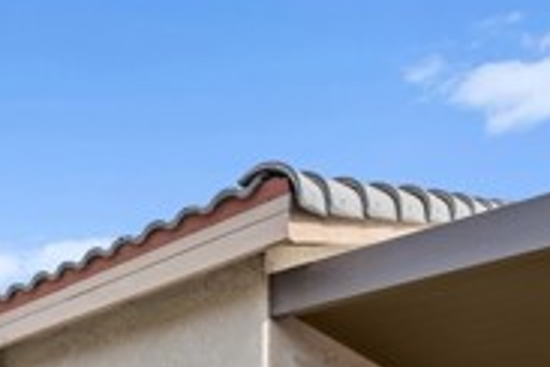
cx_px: 15
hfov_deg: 36.7
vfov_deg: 21.3
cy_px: 603
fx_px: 749
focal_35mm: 49
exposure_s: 1/25
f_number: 8
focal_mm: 14
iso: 80
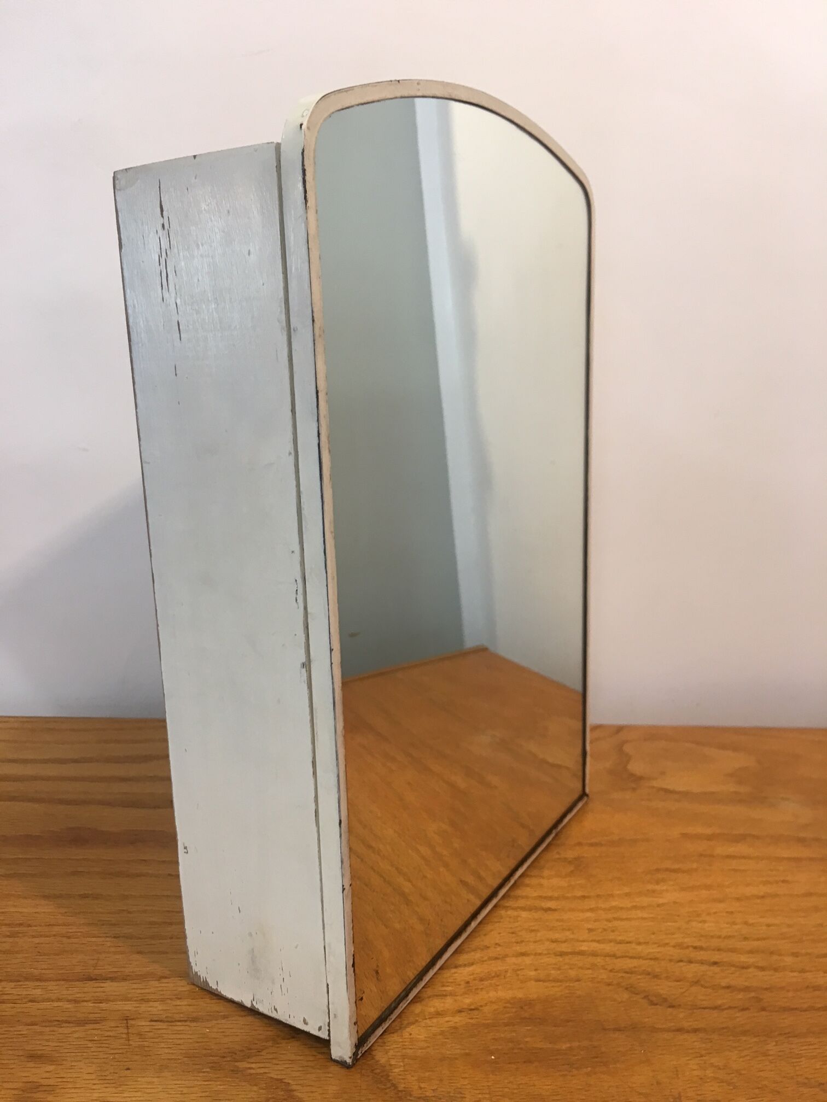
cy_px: 551
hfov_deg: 48.2
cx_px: 414
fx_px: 924
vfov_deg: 61.7
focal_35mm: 29
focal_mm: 4.15
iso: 80
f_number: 2.2
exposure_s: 1/33
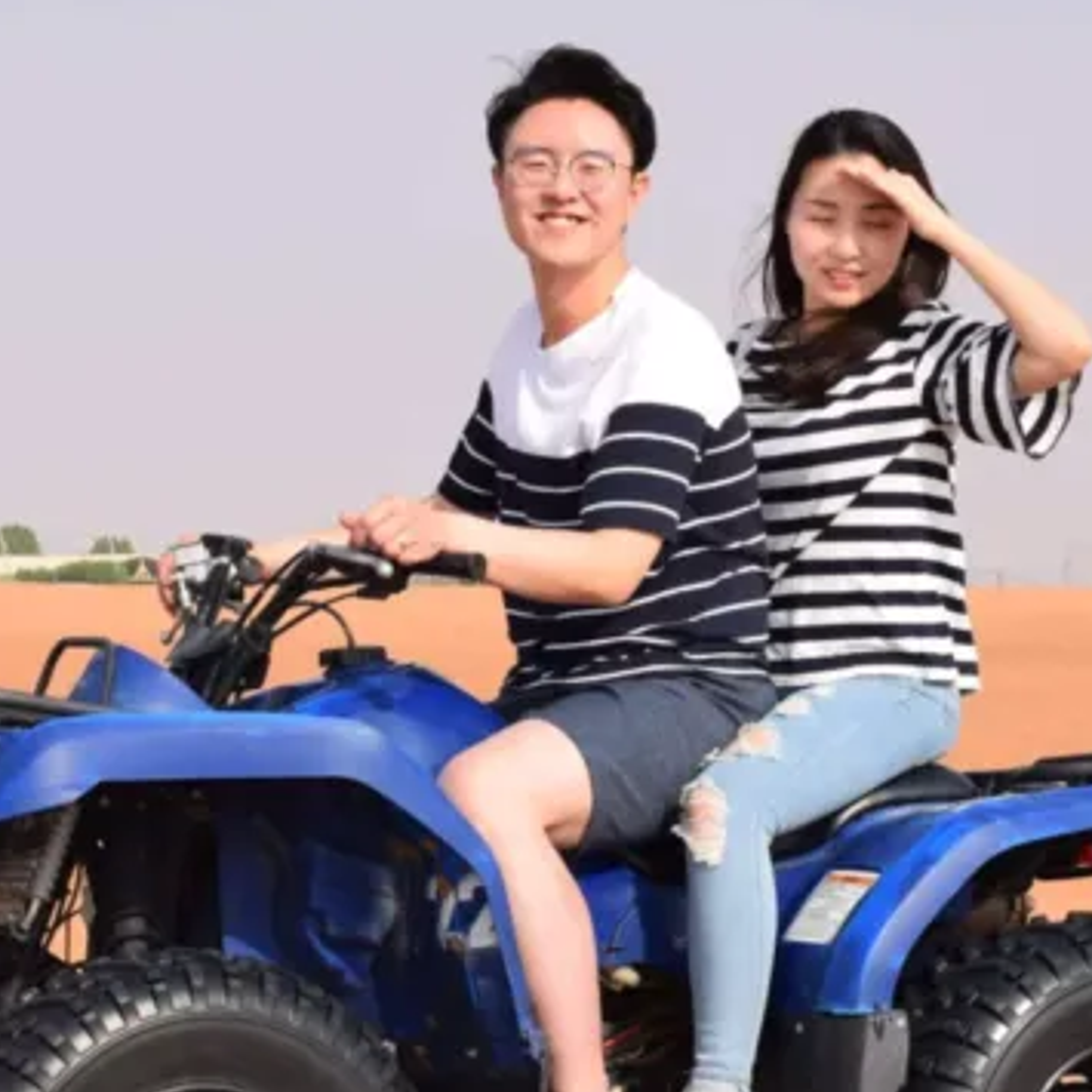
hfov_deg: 14.0
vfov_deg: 13.8
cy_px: 940
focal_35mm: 125
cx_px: 517
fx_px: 4461
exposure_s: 1/200
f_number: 10
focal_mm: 34
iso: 100
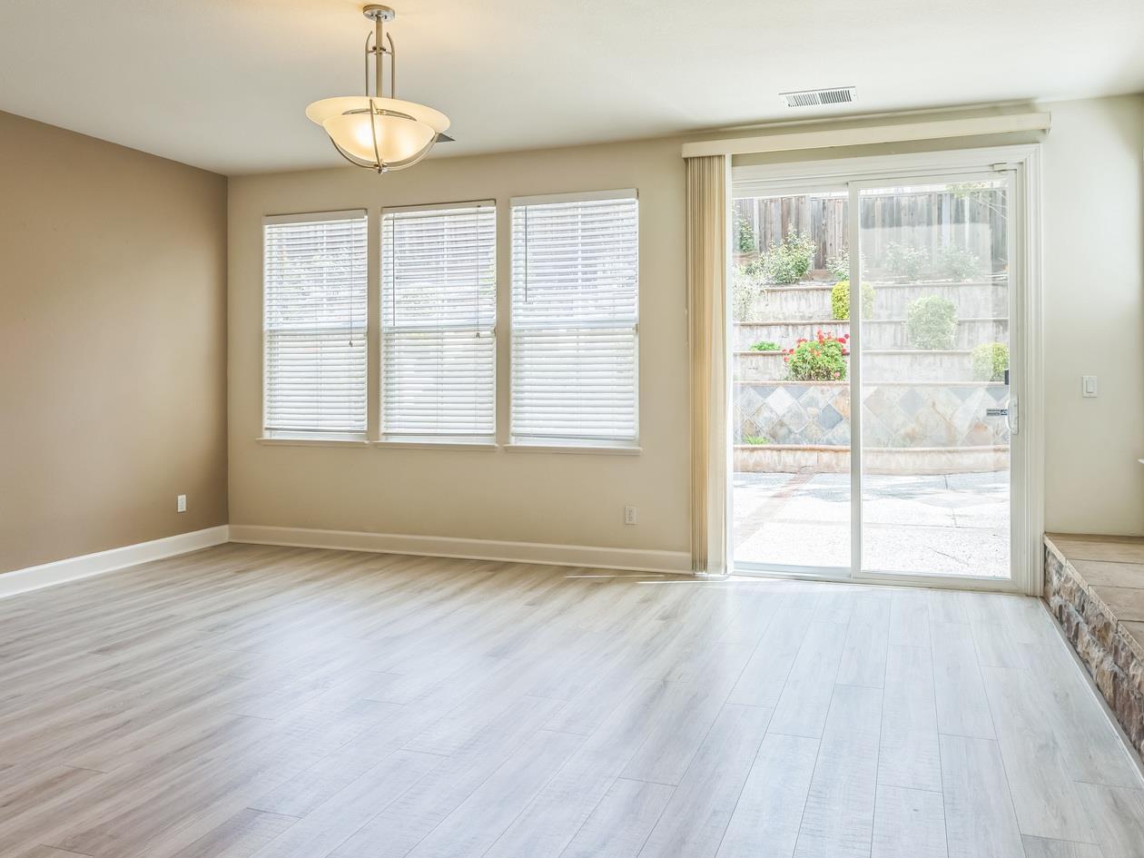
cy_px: 401
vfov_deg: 54.8
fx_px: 826
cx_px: 654
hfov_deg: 69.0
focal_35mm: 25
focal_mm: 16
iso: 100
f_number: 8
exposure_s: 1/25
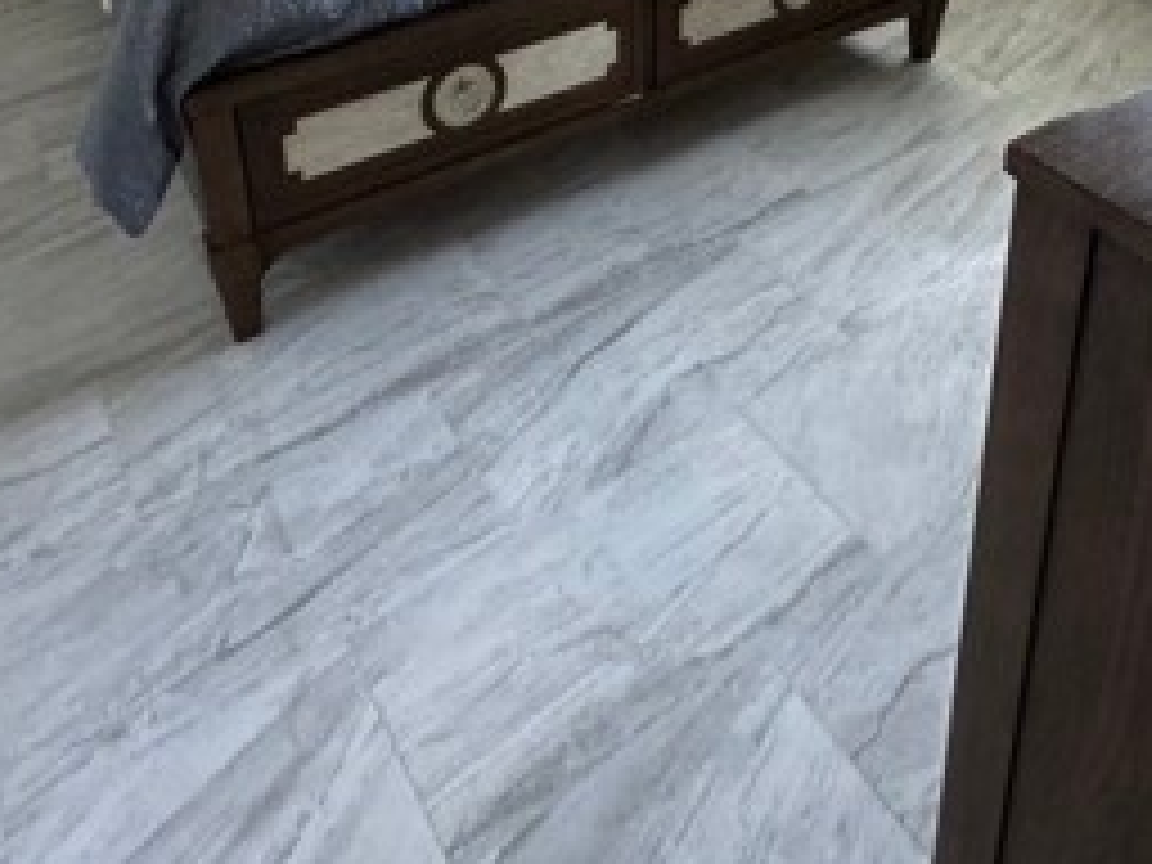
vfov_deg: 34.1
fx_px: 1165
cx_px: 670
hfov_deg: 52.4
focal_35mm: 35
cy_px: -130
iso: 800
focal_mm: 2.22
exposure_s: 1/60
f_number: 2.2
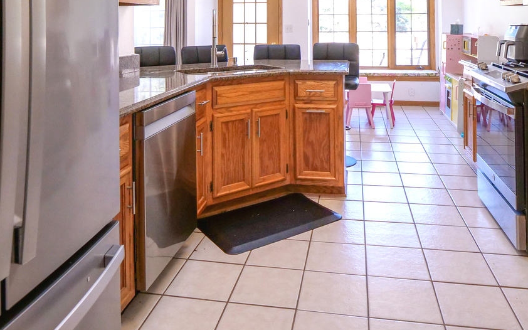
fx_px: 417
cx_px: 280
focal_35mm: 29
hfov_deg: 64.6
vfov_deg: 39.6
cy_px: 24
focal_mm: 8
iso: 1600
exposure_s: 1/320
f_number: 3.2
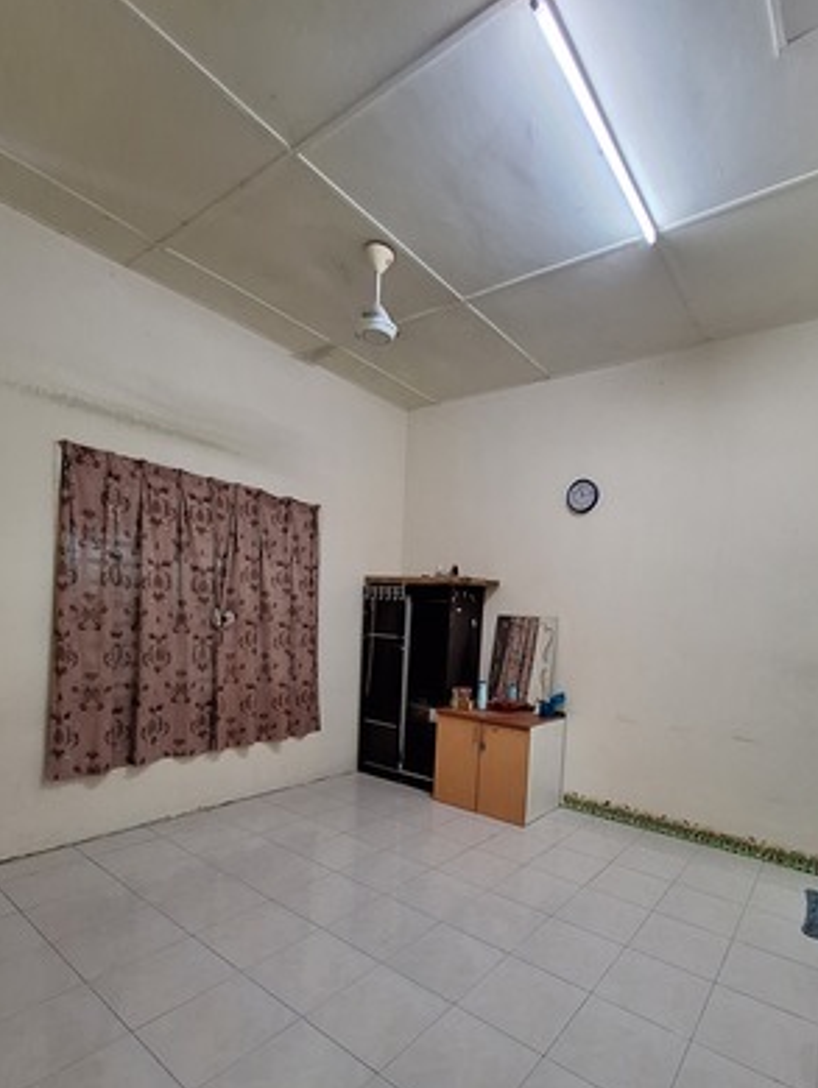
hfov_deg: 77.1
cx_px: 497
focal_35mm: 16
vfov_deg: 93.2
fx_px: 504
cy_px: 653
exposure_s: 1/50
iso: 160
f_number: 2.2
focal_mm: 1.74
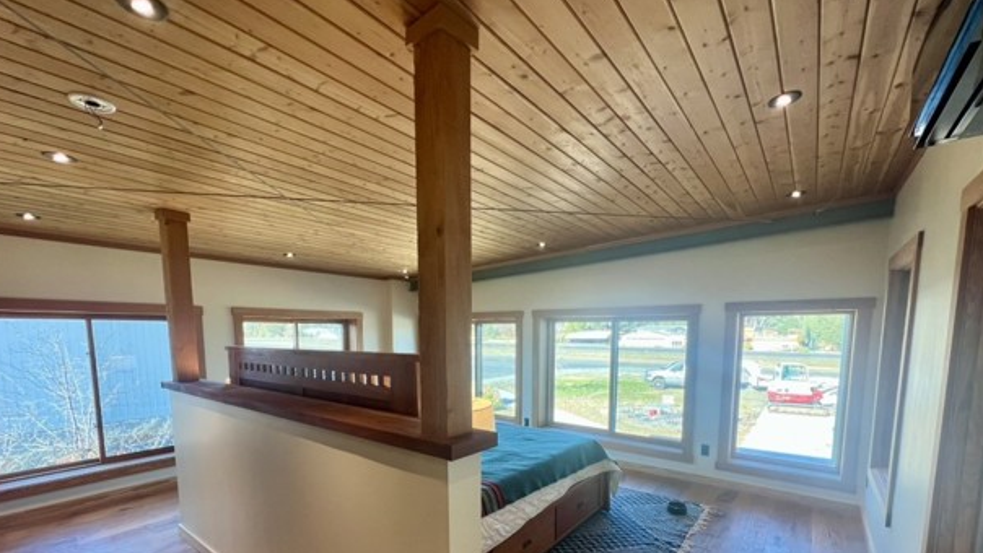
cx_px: 498
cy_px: 381
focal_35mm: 15
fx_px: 391
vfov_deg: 68.0
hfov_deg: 103.0
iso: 100
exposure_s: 1/120
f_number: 1.8
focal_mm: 1.57
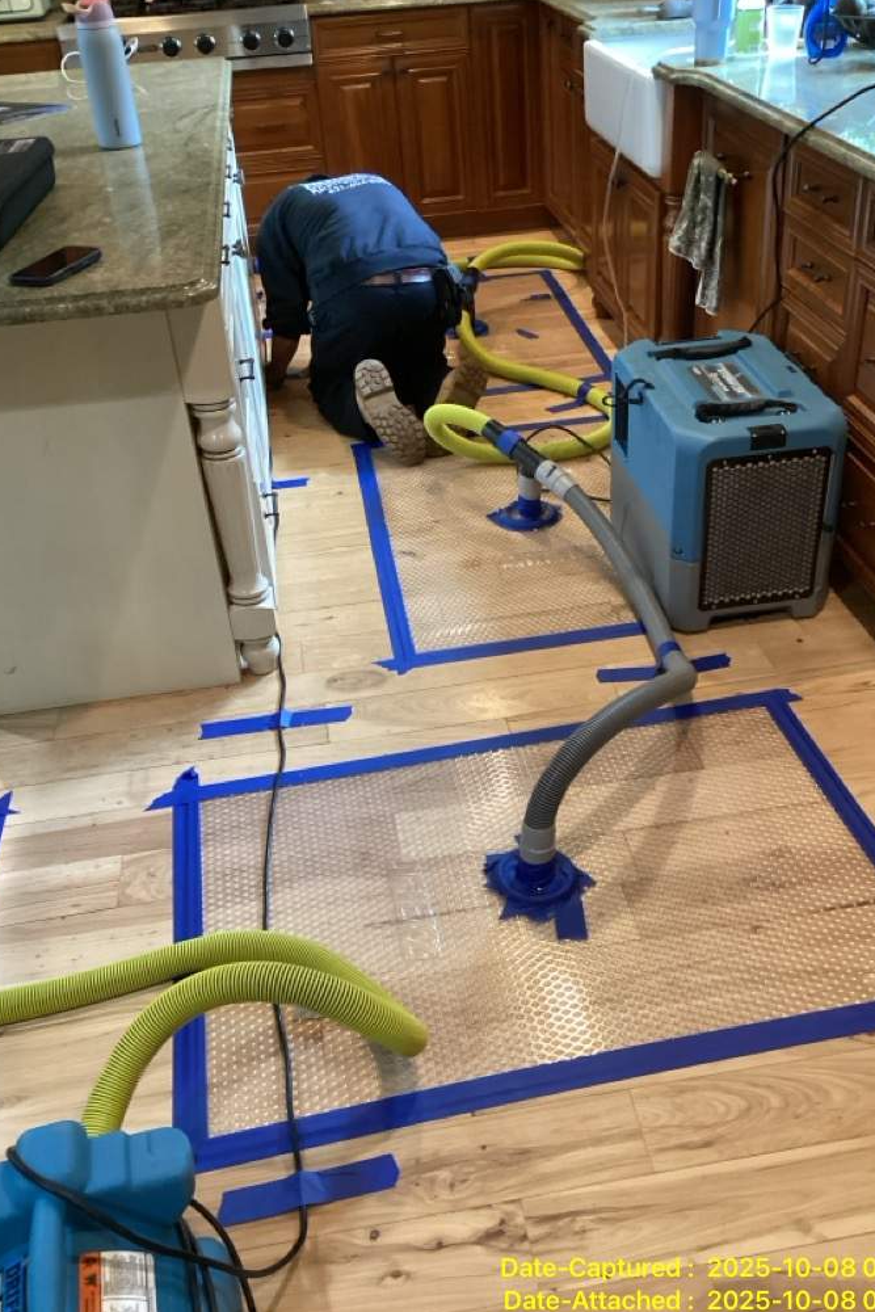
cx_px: 487
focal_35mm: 33
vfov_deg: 57.2
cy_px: 656
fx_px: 1203
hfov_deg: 39.9
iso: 400
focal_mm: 3.3
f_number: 2.4
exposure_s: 1/40
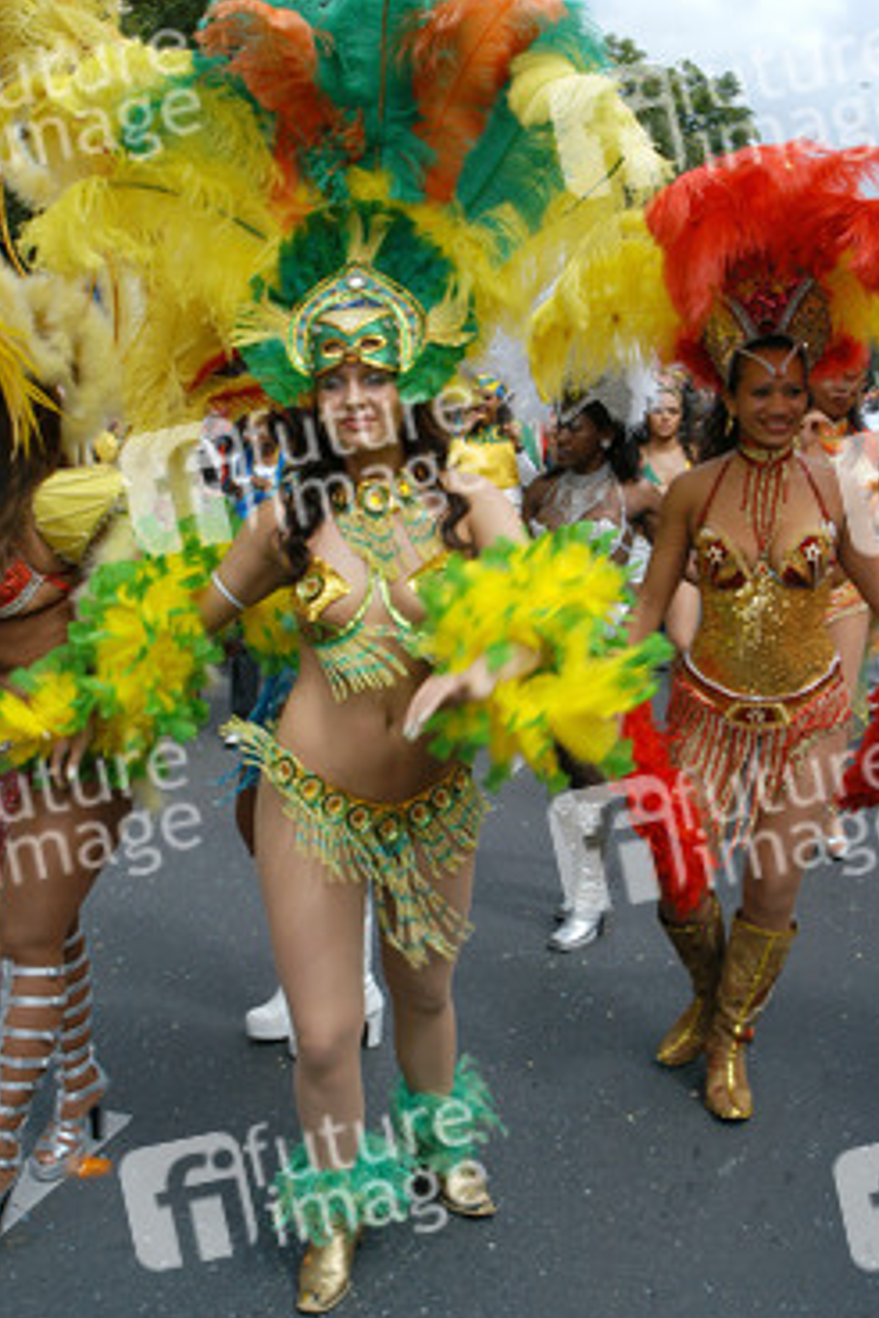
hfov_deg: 34.2
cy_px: 650
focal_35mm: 39
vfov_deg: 49.6
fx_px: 1428
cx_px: 407
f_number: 13
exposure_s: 1/100
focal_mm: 24
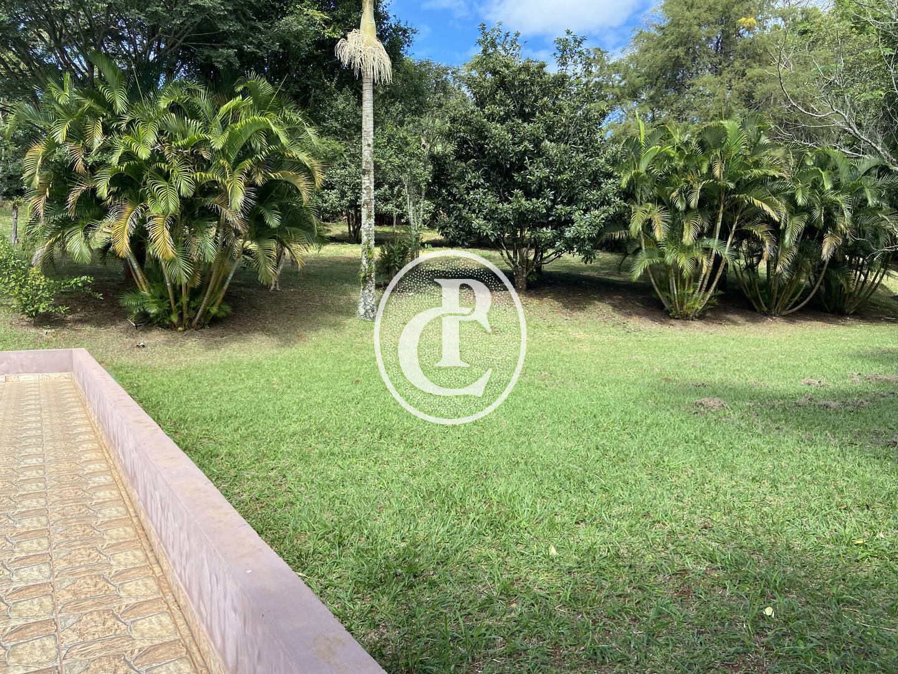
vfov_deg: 53.1
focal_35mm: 26
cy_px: 337
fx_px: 674
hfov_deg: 67.3
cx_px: 449
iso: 32
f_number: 1.8
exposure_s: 1/788
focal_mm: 4.25
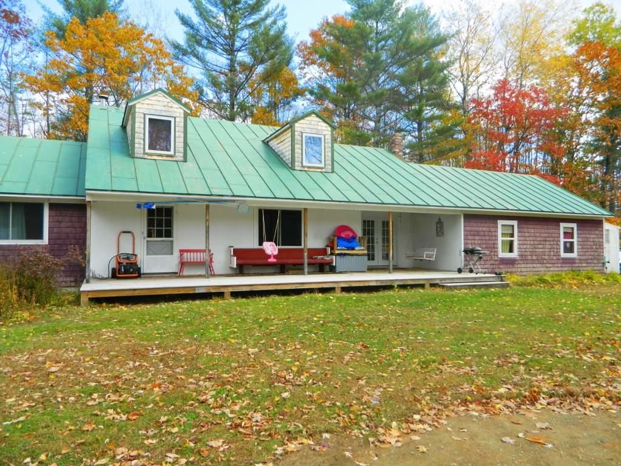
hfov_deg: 69.4
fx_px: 448
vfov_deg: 54.9
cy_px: 233
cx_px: 310
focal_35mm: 25
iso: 80
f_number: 3.1
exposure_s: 1/250
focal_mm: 4.5
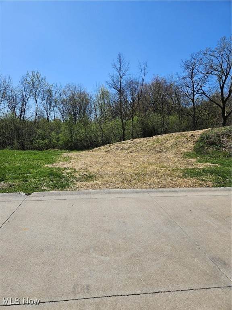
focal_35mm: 23
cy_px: 155
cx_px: 116
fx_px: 206
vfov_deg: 73.9
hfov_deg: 58.9
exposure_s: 1/2874
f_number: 1.8
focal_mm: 5.4
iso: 25
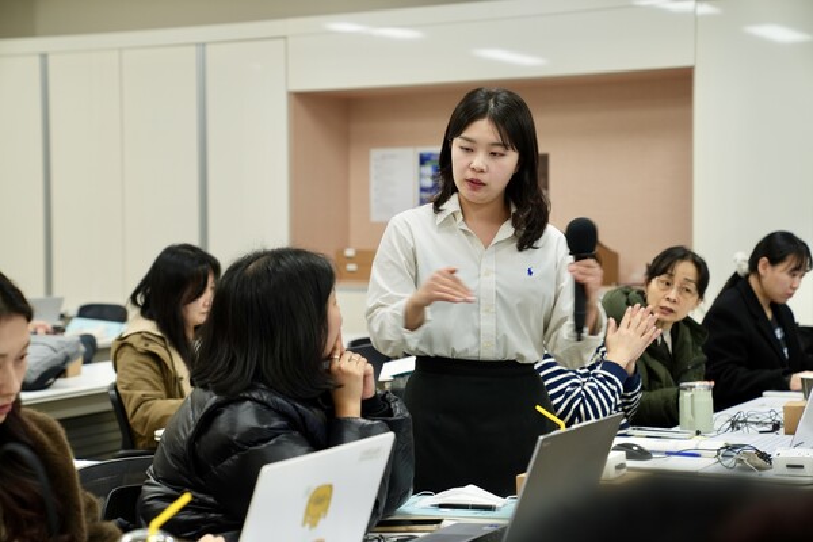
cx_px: 406
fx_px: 1581
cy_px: 271
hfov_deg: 28.8
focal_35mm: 70
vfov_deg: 19.5
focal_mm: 70
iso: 500
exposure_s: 1/100
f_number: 3.5
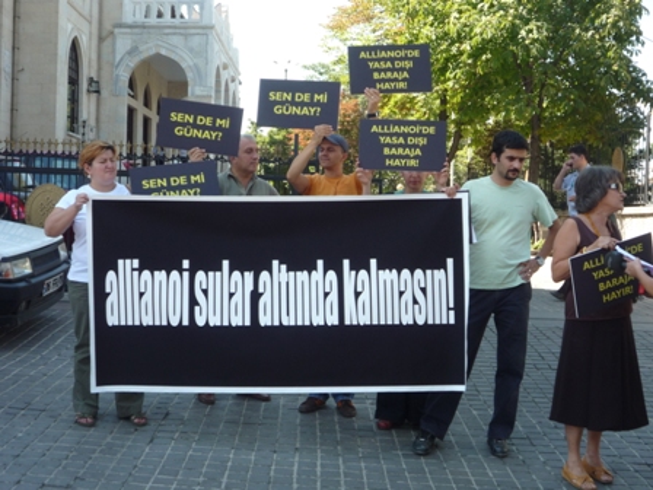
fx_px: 887
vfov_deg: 30.9
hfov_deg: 40.4
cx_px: 326
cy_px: 245
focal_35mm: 47
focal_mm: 8.2
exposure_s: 1/100
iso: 100
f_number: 4.7
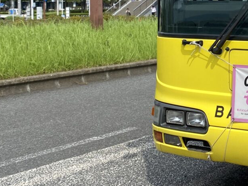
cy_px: 10
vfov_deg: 16.9
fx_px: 616
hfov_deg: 22.1
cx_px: 232
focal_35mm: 86
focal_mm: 4.25
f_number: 1.8
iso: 32
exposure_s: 1/3040
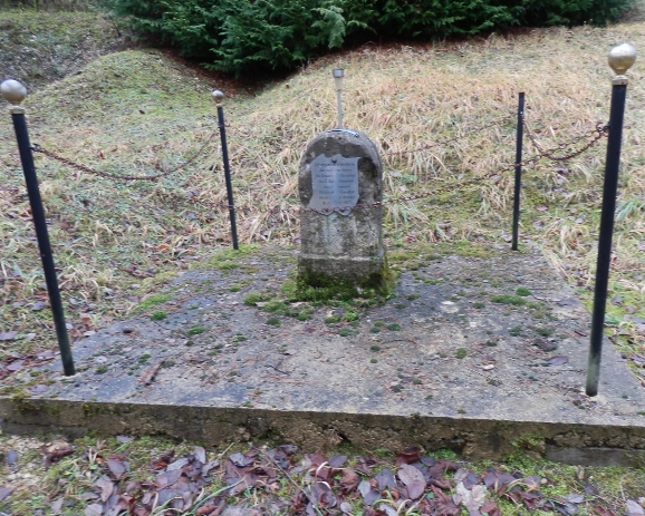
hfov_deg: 64.0
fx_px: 516
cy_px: 266
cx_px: 348
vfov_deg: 53.2
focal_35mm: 27
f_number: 3
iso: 80
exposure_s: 1/30
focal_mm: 4.5
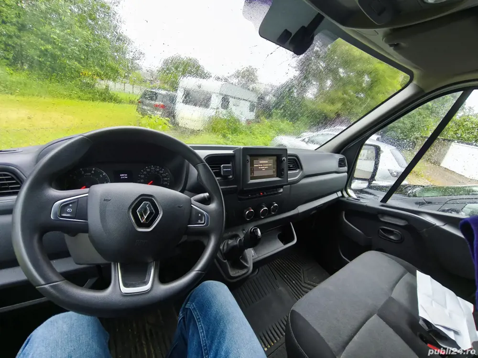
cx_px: 239
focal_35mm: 15
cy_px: 179
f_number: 2.2
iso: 200
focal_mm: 1.91
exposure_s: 1/33.3
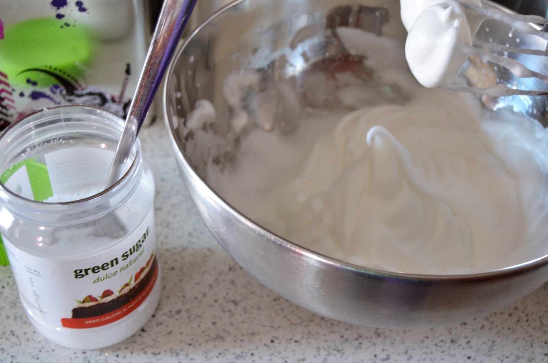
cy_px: 182
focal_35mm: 48
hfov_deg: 41.2
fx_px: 729
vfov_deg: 28.0
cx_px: 274
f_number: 5.6
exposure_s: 1/8
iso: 200
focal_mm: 32
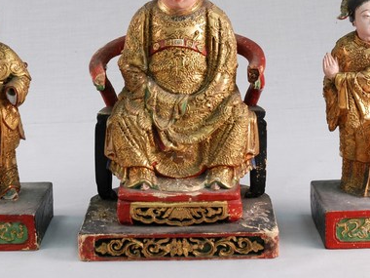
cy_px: 88
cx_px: 176
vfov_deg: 17.4
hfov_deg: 23.1
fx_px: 906
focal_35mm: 85
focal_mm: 35
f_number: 8
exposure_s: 1/10
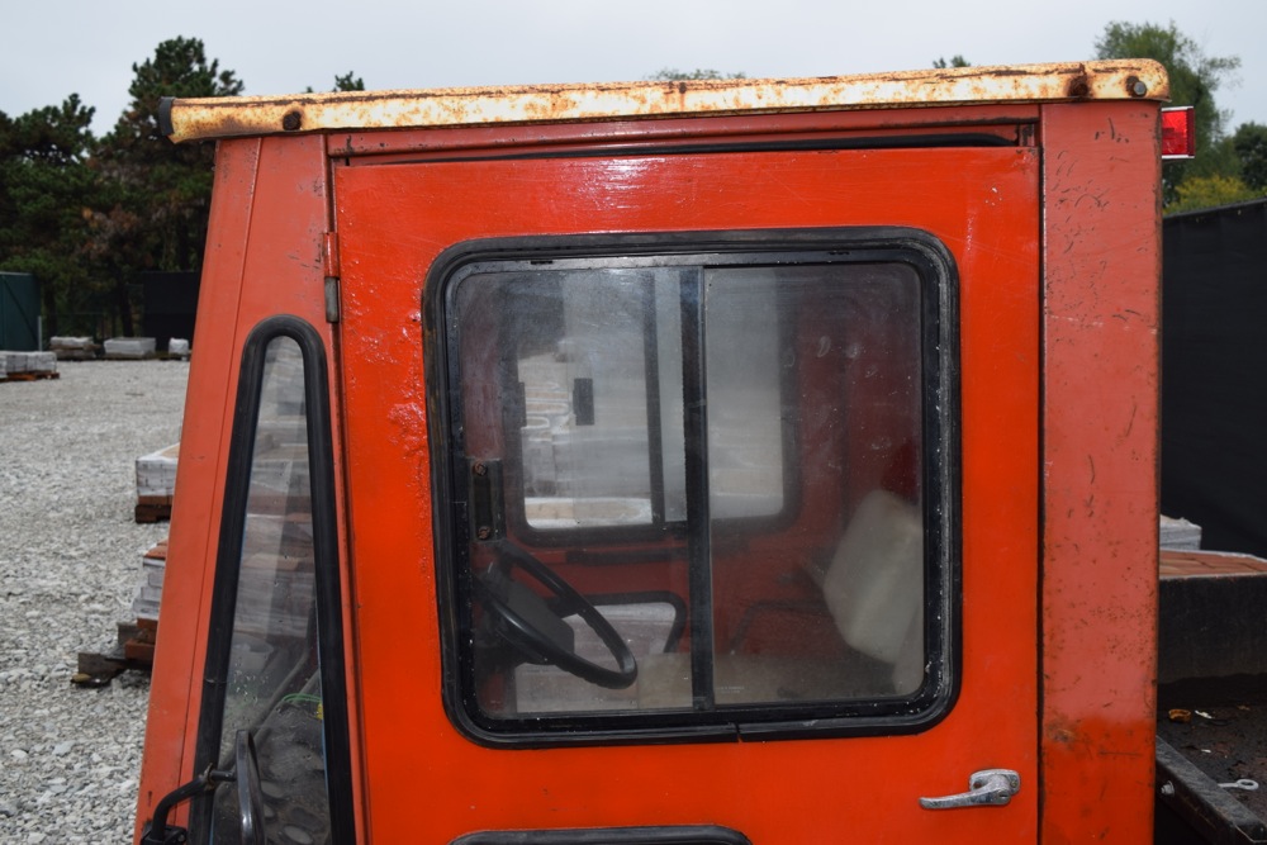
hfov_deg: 51.3
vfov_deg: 35.5
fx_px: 1320
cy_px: 422
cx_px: 634
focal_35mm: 38
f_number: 6.3
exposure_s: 1/160
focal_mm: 25
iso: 100
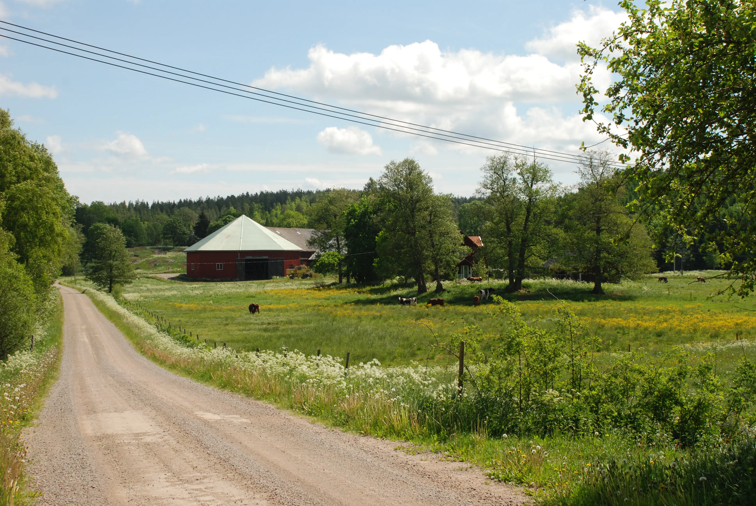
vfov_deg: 20.7
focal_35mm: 66
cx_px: 378
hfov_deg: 30.5
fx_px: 1388
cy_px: 253
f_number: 9
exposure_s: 1/500
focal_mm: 44
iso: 250
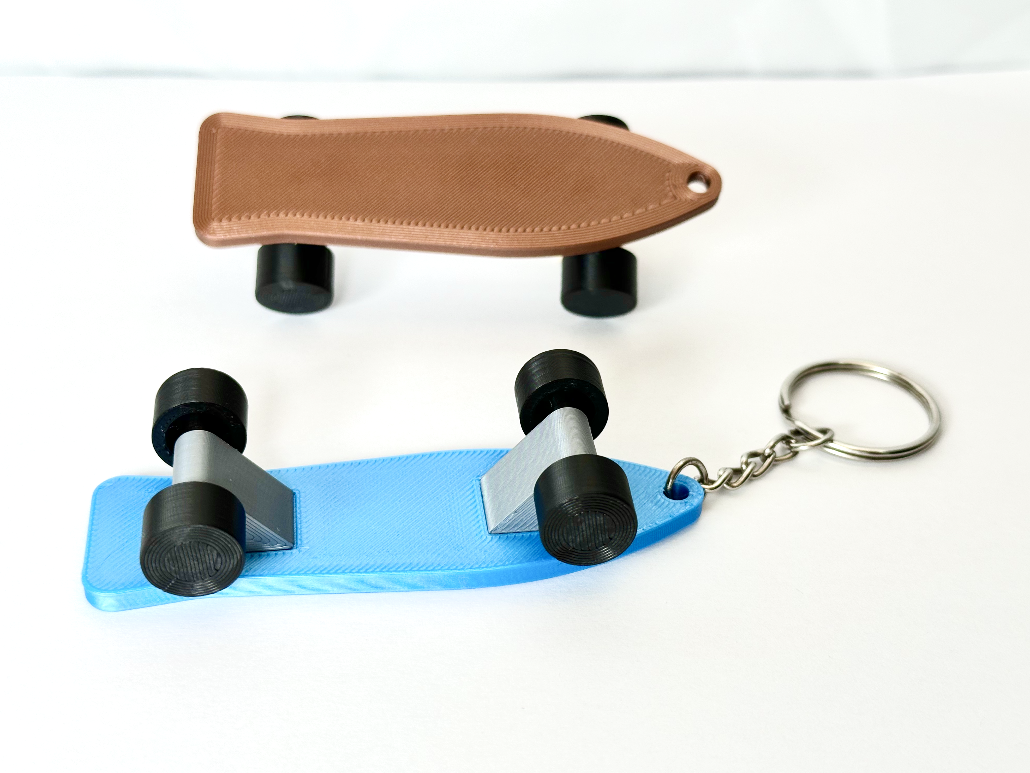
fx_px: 1428
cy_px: 386
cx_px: 515
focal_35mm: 48
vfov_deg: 30.3
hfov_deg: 39.7
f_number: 1.78
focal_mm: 6.86
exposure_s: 1/100
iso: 80
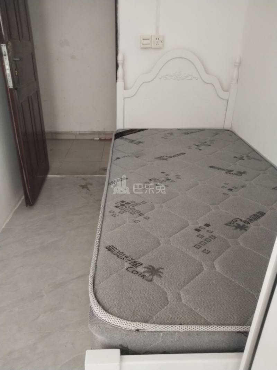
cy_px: 185
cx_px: 138
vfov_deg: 60.0
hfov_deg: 46.8
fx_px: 320
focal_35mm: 30
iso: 618
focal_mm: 3.95
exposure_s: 1/33.3
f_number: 1.8
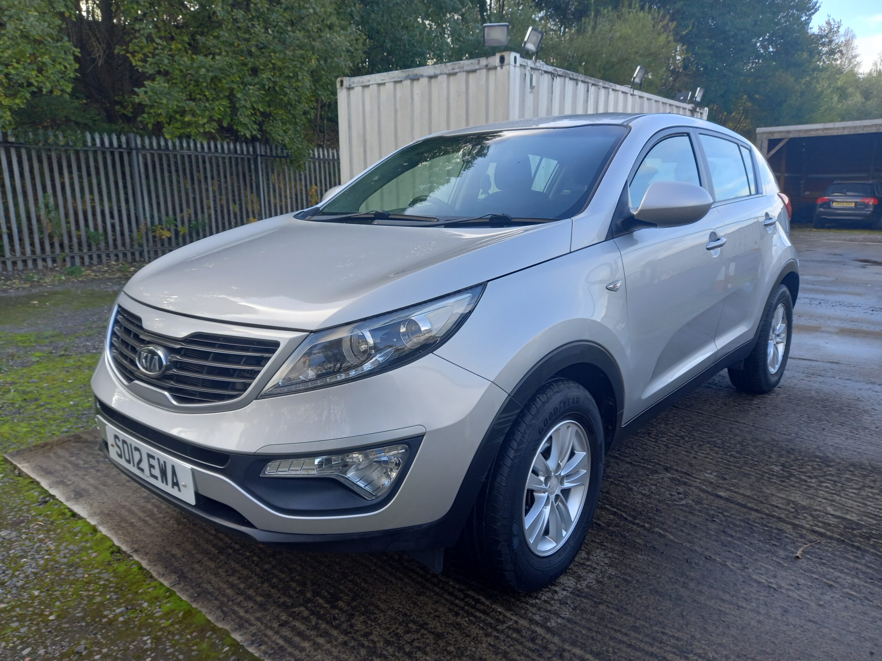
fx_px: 637
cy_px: 330
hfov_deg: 69.4
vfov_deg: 54.9
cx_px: 441
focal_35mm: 25
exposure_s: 1/120
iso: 32
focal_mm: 4.6
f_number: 2
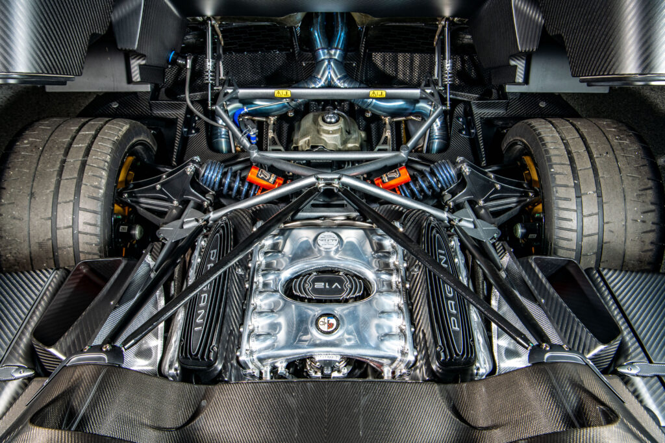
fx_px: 554
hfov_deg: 61.9
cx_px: 332
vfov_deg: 43.6
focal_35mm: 30
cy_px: 222
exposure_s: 1/125
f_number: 11
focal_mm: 30
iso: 160
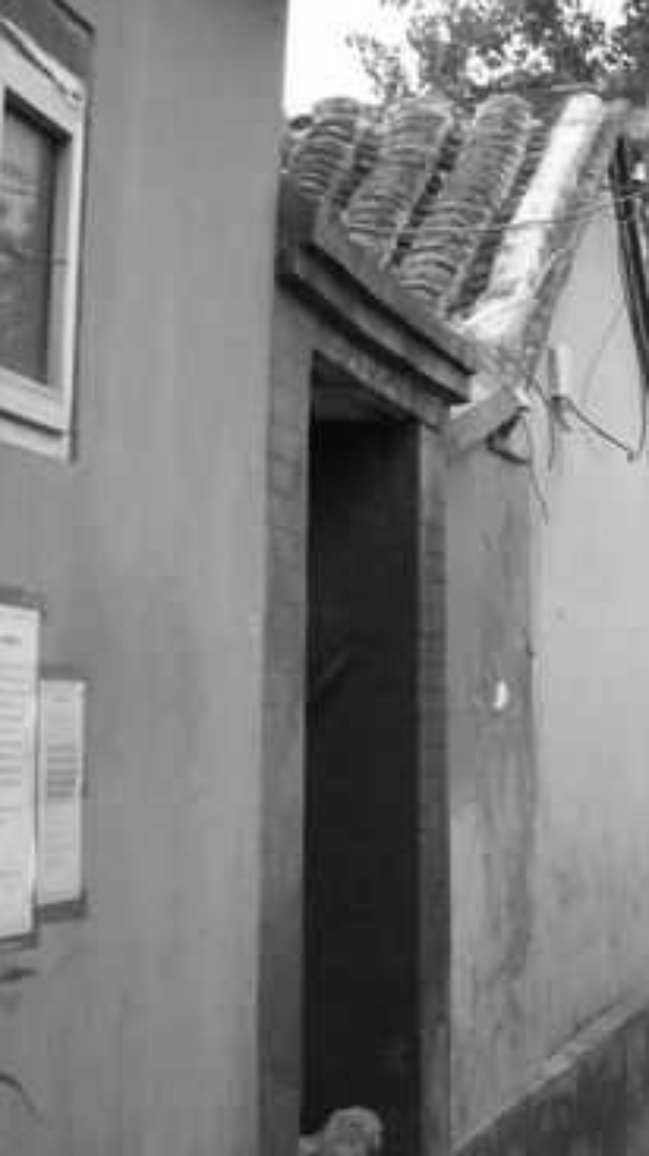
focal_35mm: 97
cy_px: 469
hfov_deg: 12.0
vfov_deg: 22.0
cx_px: 937
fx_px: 2972
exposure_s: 1/93.8
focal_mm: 5.8
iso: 200
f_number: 3
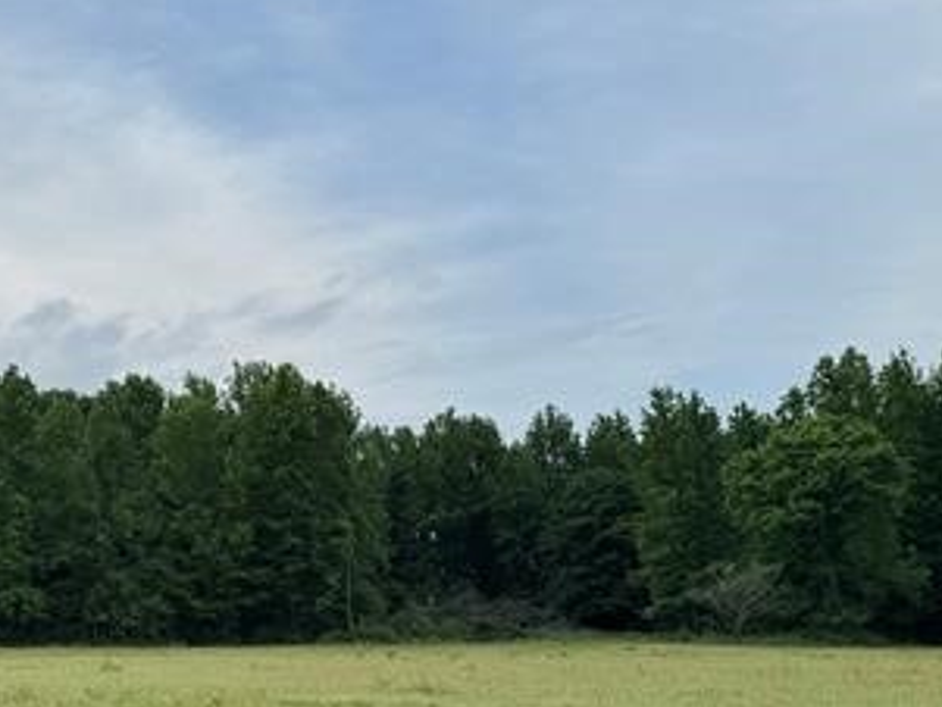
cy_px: 613
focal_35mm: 51
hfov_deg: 36.4
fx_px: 1388
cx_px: 216
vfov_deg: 27.7
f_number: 1.78
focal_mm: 6.76
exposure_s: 1/1923
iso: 80
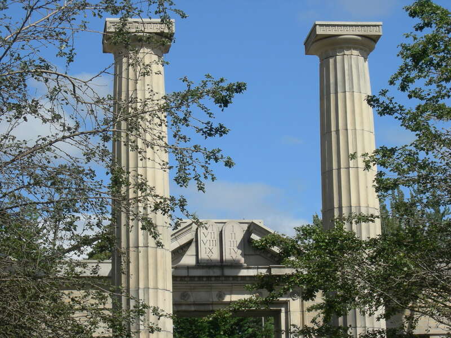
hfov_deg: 15.6
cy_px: 169
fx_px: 1642
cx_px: 226
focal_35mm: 126
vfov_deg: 11.8
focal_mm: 26.3
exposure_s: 1/248
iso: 64
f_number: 7.3
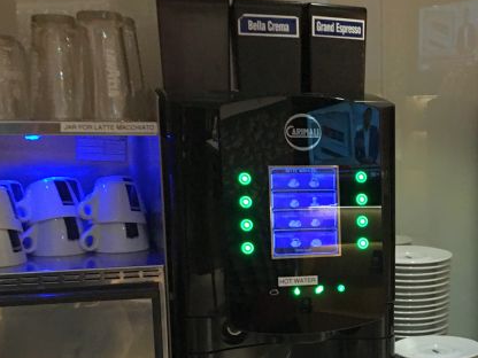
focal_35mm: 67
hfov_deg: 27.3
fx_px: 925
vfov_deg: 21.7
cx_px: 478
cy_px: 285
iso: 80
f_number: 2.2
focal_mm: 4.15
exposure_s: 1/10
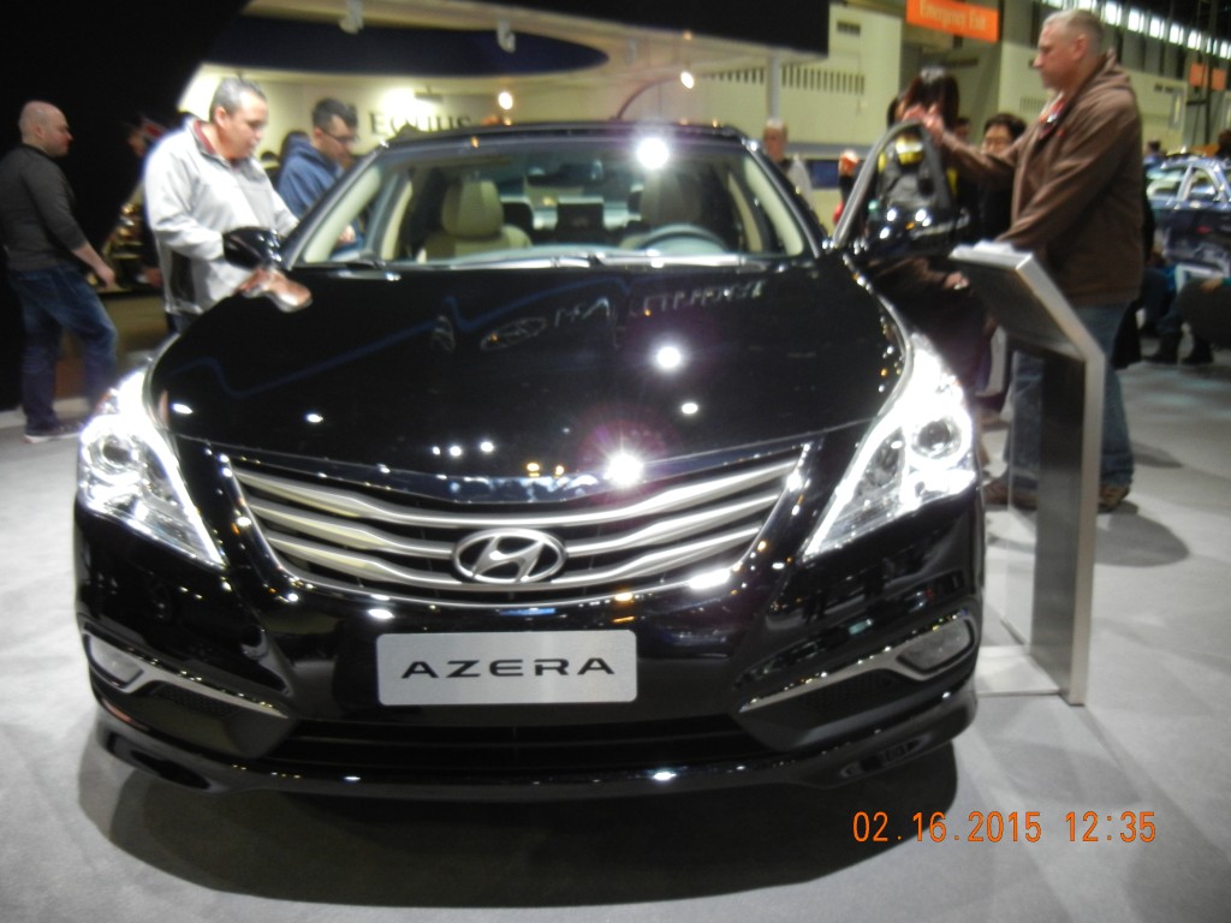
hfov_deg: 60.0
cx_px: 616
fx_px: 1067
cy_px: 462
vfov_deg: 46.8
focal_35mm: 30
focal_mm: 5.4
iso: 400
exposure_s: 1/35.5
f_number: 3.5
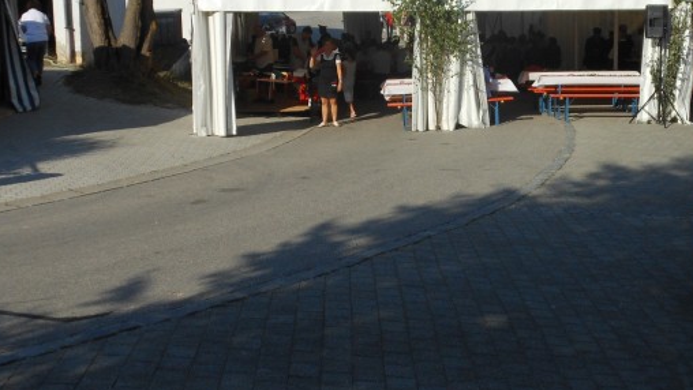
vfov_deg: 20.5
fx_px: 1066
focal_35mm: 58
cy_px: 79
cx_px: 428
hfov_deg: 35.8
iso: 80
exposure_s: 1/1500
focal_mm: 5.2
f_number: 3.3
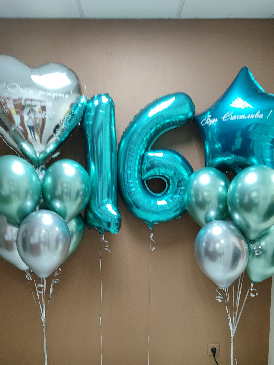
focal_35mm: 28
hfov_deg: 49.7
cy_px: 204
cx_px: 130
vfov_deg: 63.2
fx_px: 295
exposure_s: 1/100
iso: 709
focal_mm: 5.89
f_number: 1.89
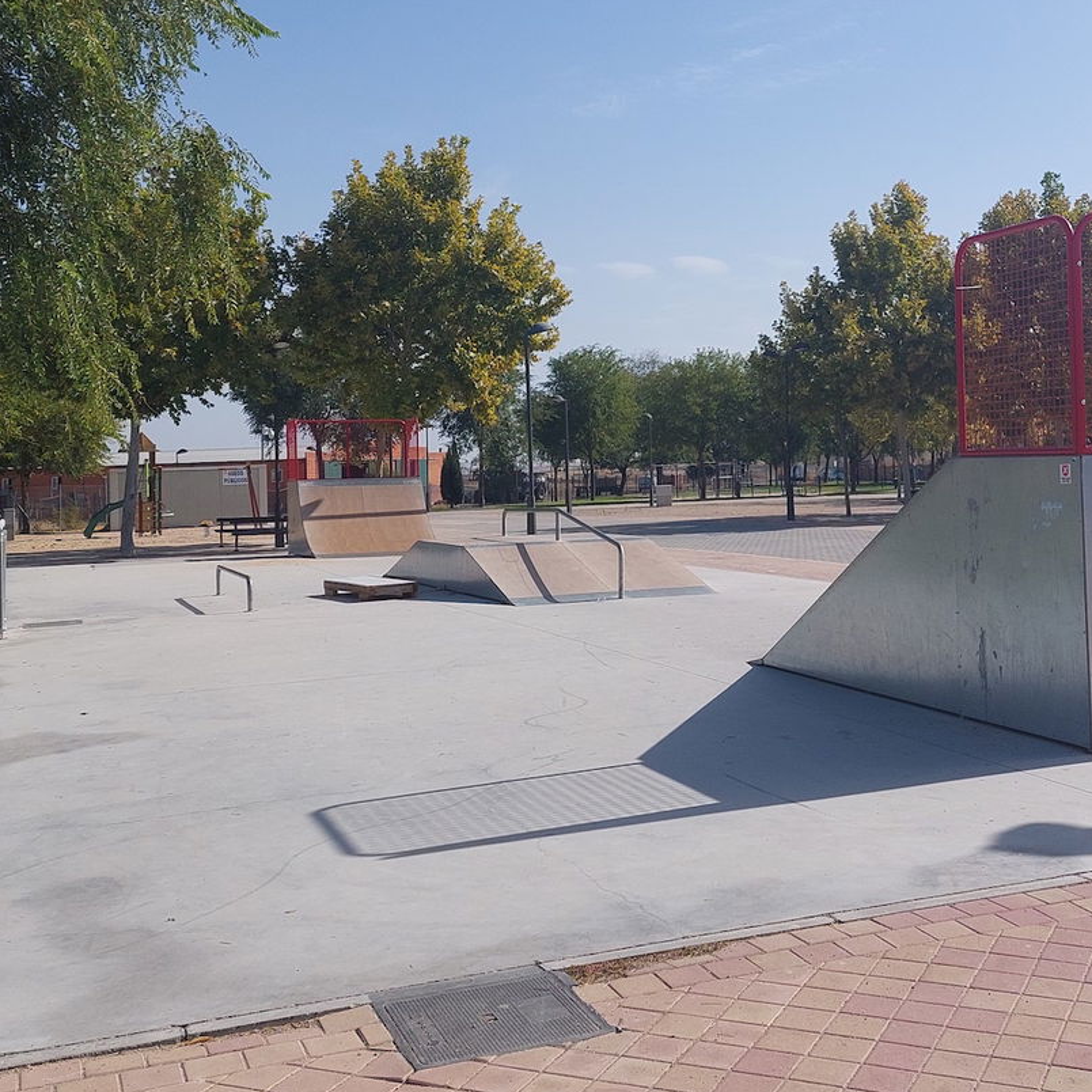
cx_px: 738
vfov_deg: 38.2
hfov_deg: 37.9
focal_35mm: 44
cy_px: 432
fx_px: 1570
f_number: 1.8
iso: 40
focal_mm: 5.23
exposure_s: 1/2644
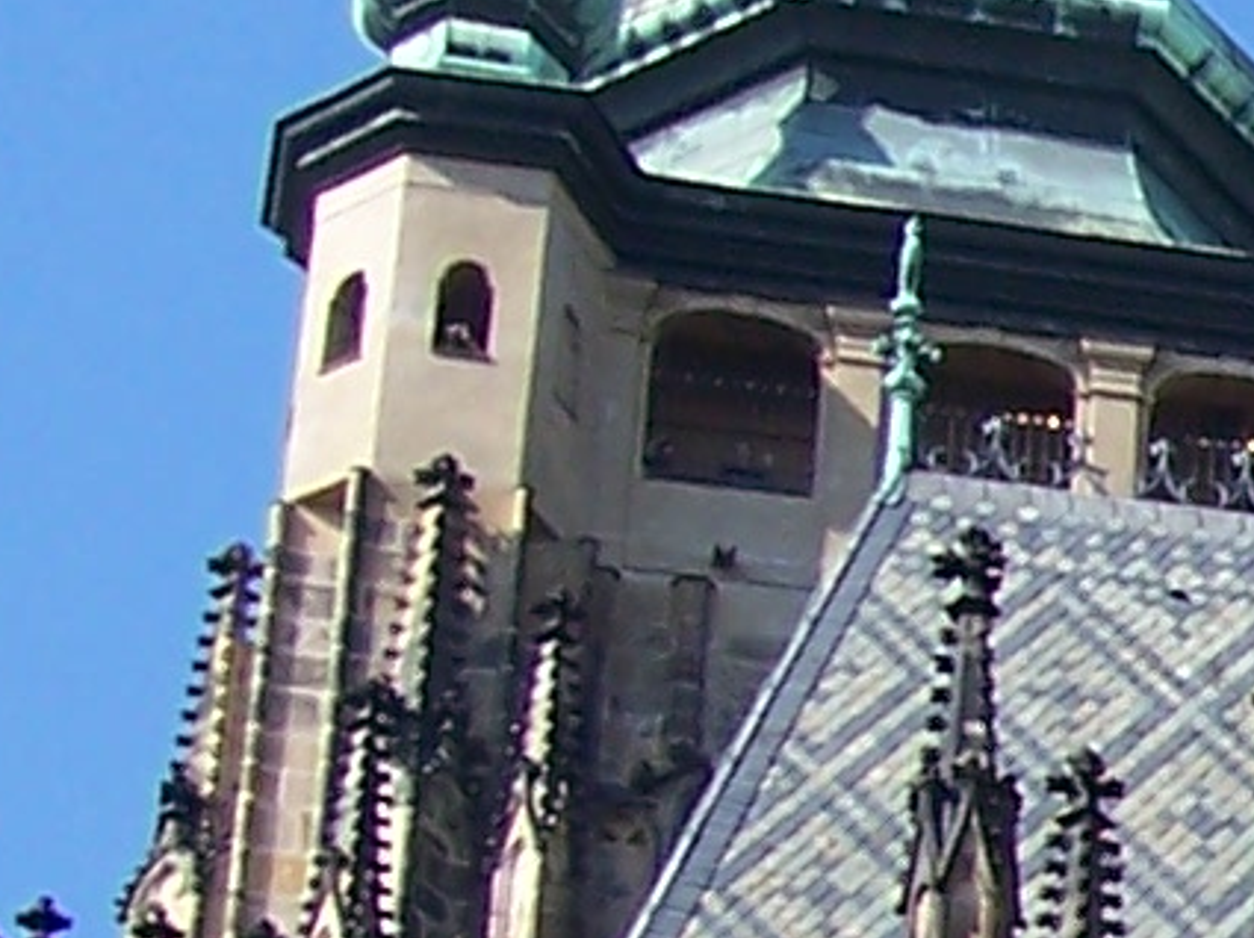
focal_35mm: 205
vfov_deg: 7.2
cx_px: 3355
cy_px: 1215
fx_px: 7420
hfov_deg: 8.5
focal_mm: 5.6
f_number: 5.6
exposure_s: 1/250
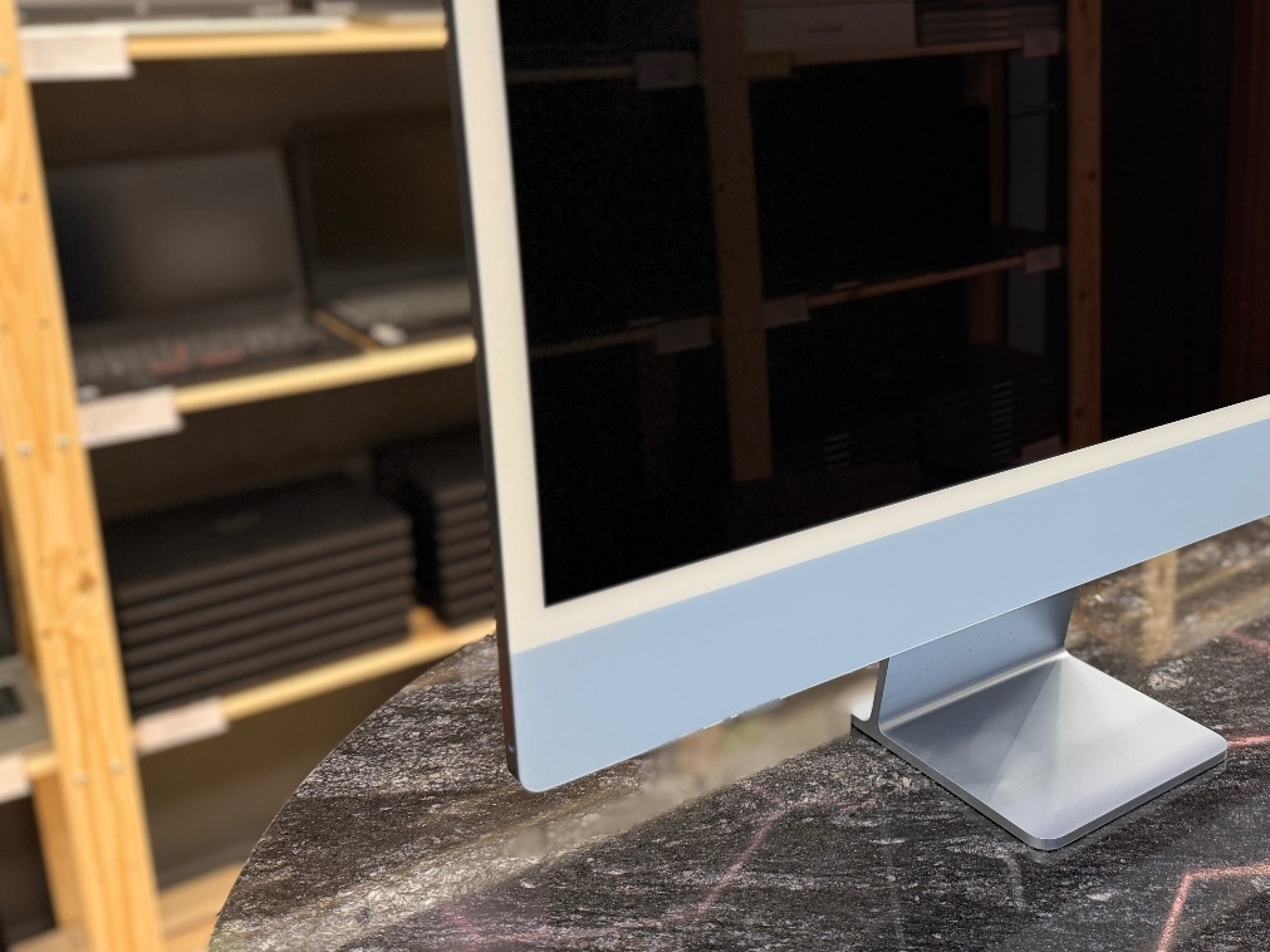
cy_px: 339
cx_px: 925
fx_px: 1394
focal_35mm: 38
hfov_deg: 47.5
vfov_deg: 37.4
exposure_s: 1/60
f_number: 1.78
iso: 250
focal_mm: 6.76
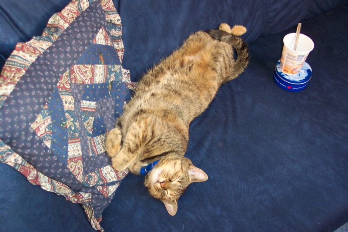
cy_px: 116
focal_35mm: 38
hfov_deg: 50.7
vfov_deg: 35.0
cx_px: 174
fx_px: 367
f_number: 2.8
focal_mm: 8
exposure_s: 1/30
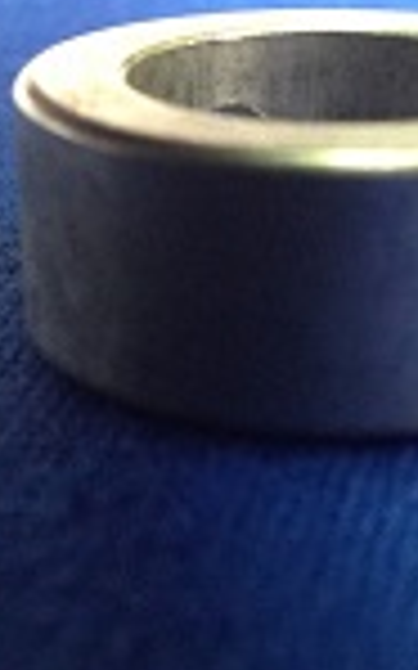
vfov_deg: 21.4
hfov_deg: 13.4
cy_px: 402
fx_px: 1770
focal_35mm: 97
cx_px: 303
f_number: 2.4
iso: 320
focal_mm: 4.28
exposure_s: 1/17
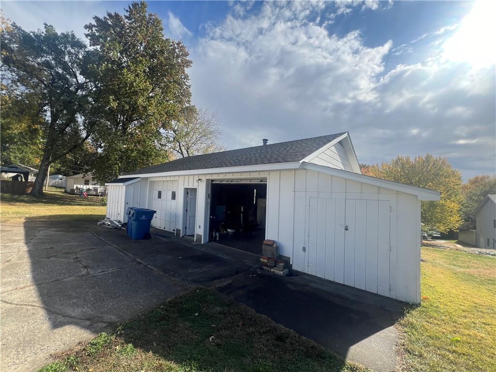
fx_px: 186
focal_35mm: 13
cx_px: 248
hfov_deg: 106.2
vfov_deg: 89.9
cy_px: 186
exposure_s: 1/1357
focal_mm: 1.57
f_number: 1.8
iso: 32
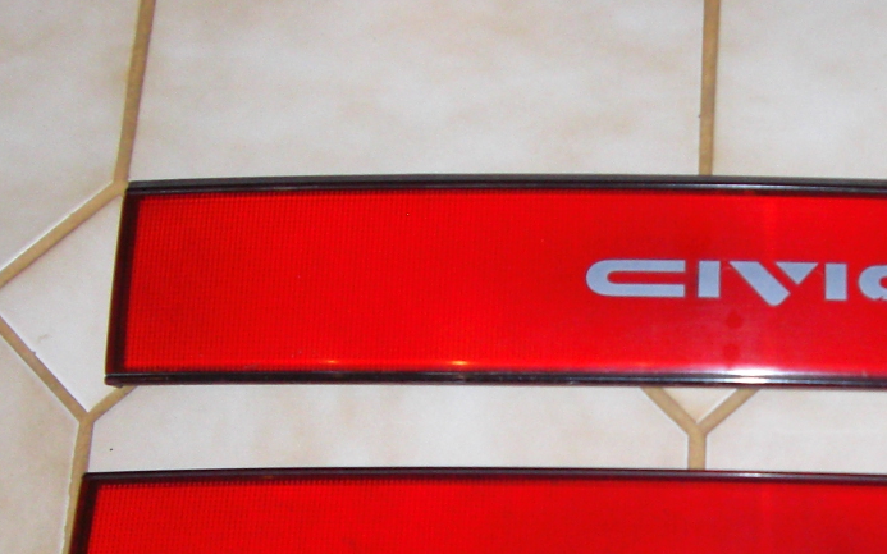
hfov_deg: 21.9
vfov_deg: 13.8
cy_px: 566
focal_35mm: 93
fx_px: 2248
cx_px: 754
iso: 200
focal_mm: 6.2
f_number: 2.7
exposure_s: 1/60
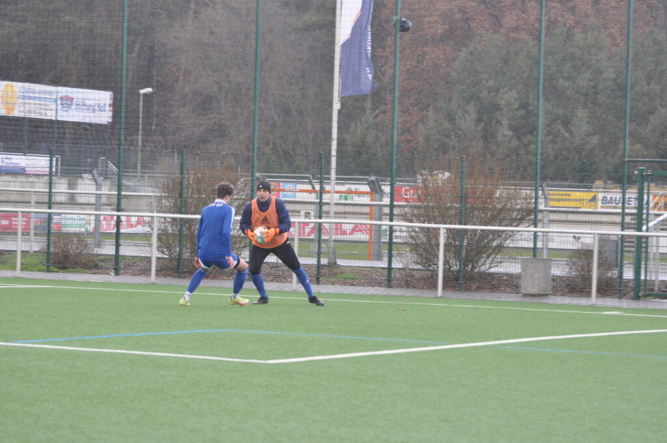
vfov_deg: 8.3
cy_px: 222
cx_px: 334
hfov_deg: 12.5
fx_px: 3053
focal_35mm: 165
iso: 400
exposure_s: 1/125
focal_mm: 110
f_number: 4.5
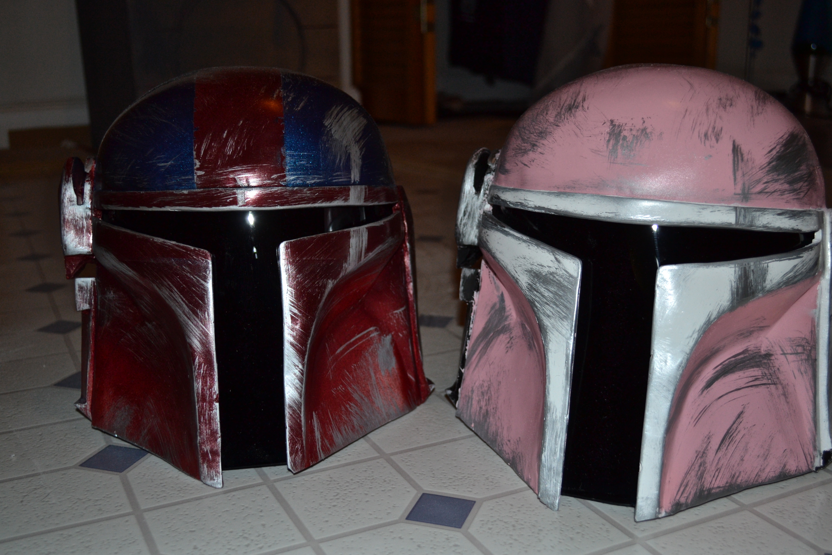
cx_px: 416
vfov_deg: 34.2
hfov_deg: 49.6
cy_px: 278
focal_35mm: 39
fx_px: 901
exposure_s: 1/60
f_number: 4.2
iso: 560
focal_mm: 26
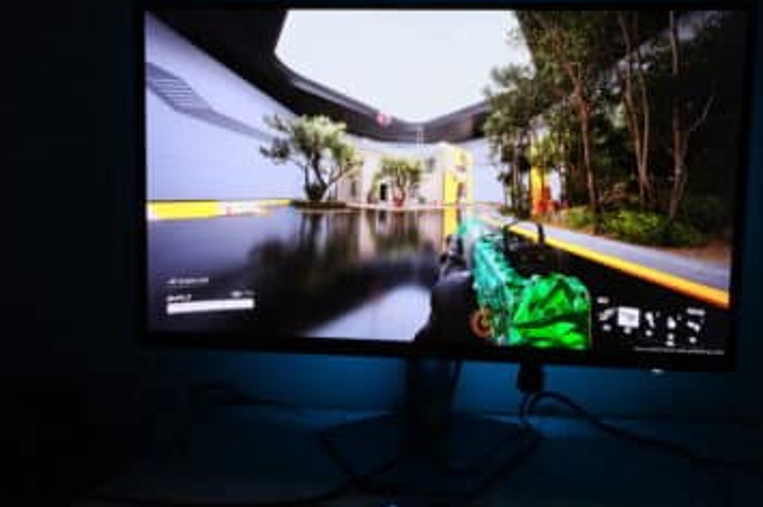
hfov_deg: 57.2
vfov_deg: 39.9
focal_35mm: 33
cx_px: 404
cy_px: 238
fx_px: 699
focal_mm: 20.2
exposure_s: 1/56
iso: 3200
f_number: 7.1
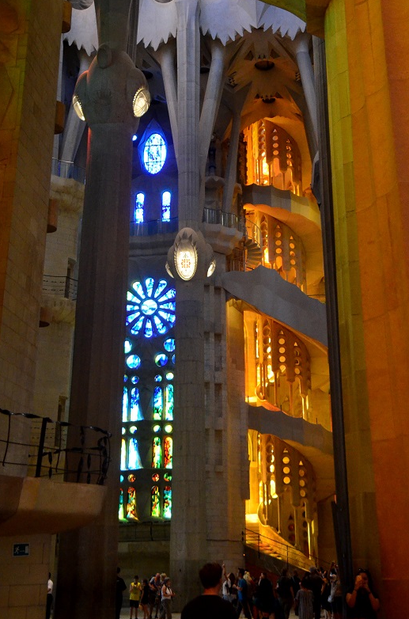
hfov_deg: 29.1
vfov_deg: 42.8
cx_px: 227
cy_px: 272
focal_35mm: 46
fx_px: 788
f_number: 4
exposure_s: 1/200
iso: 3200
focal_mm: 24
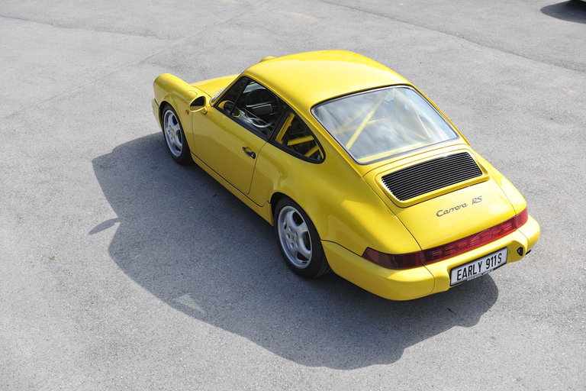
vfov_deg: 33.4
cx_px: 293
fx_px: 651
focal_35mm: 40
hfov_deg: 48.5
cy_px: 196
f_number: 4.5
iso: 100
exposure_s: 1/400
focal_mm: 40
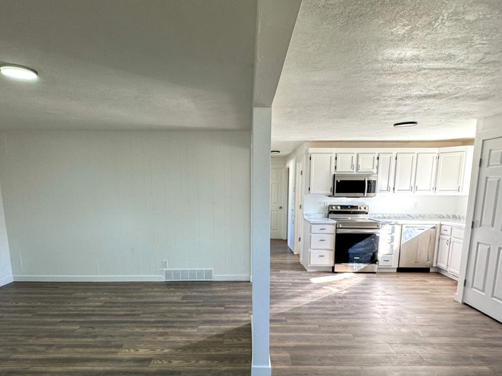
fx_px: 304
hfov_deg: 79.0
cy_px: 242
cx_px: 249
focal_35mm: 21
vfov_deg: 62.3
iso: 160
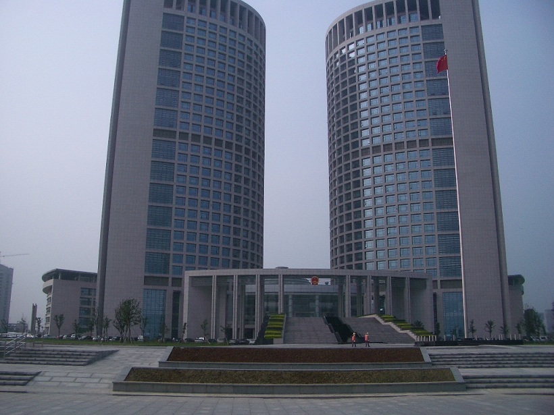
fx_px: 560
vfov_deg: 40.7
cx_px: 277
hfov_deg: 52.6
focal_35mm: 35
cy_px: 208
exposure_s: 1/640
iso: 50
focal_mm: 5.8
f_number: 4.3
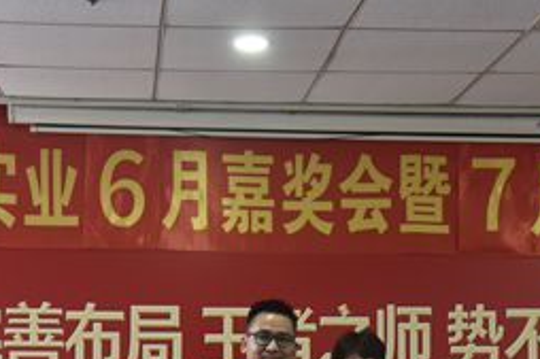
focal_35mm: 104
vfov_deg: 13.0
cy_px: 370
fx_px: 1559
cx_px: 219
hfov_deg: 19.6
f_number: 4.5
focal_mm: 44
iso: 1250
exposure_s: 1/60
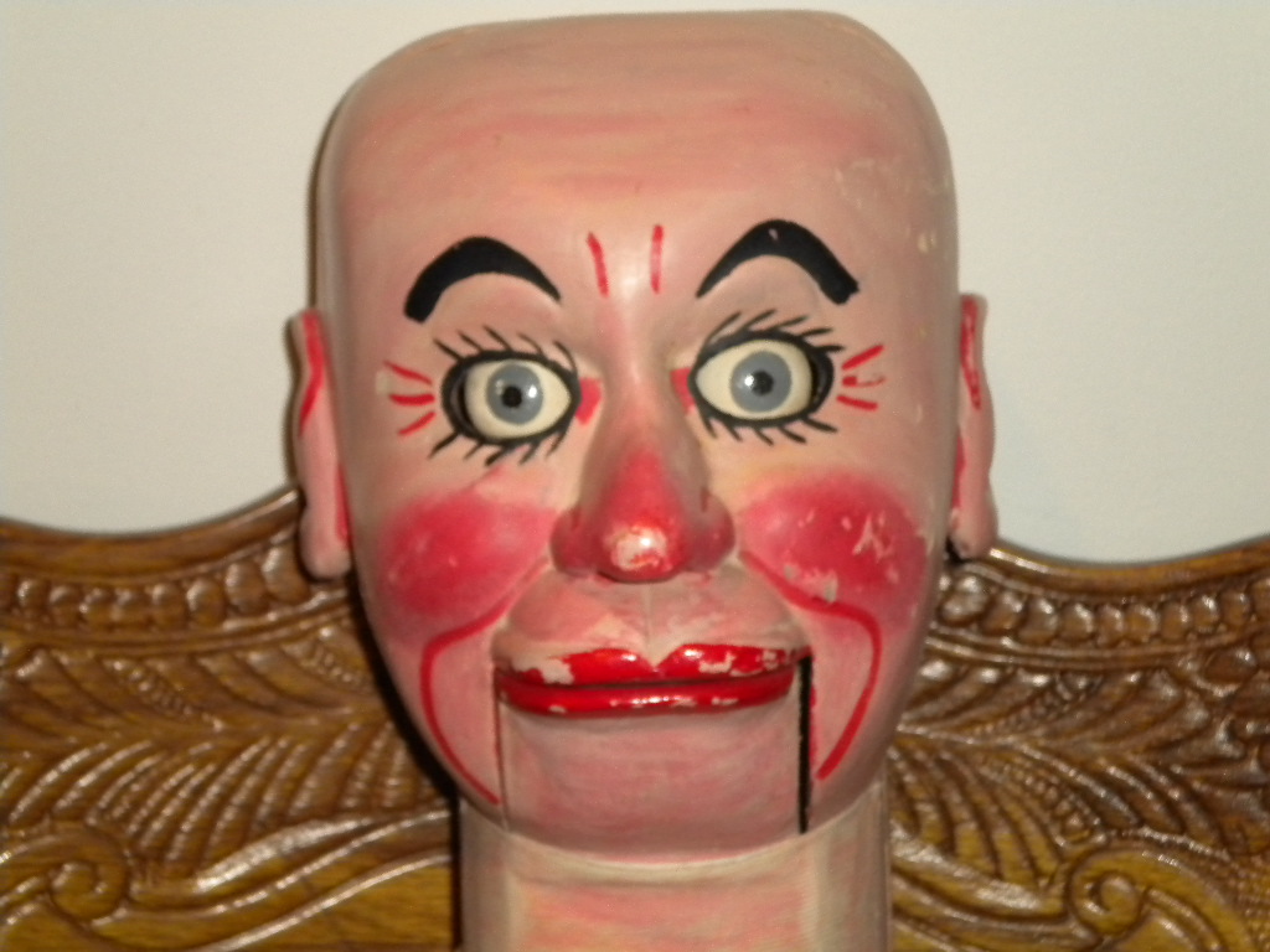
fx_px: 3522
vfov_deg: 15.4
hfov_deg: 20.4
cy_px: 476
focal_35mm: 96
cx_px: 635
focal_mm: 17.3
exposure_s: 1/60
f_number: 5.7
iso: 400
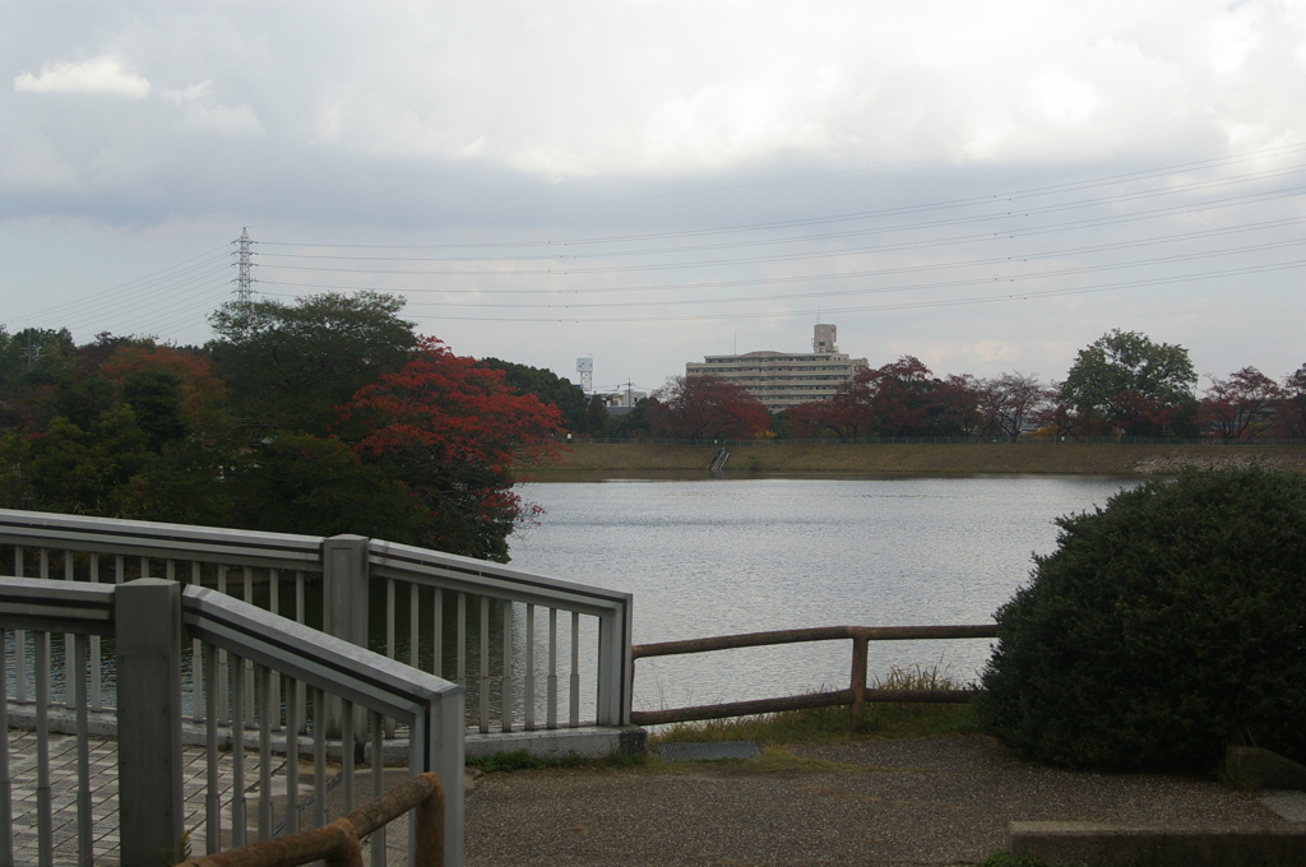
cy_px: 434
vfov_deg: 31.8
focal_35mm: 42
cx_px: 653
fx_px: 1522
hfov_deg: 46.5
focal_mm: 28
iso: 200
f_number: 6.7
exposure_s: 1/350
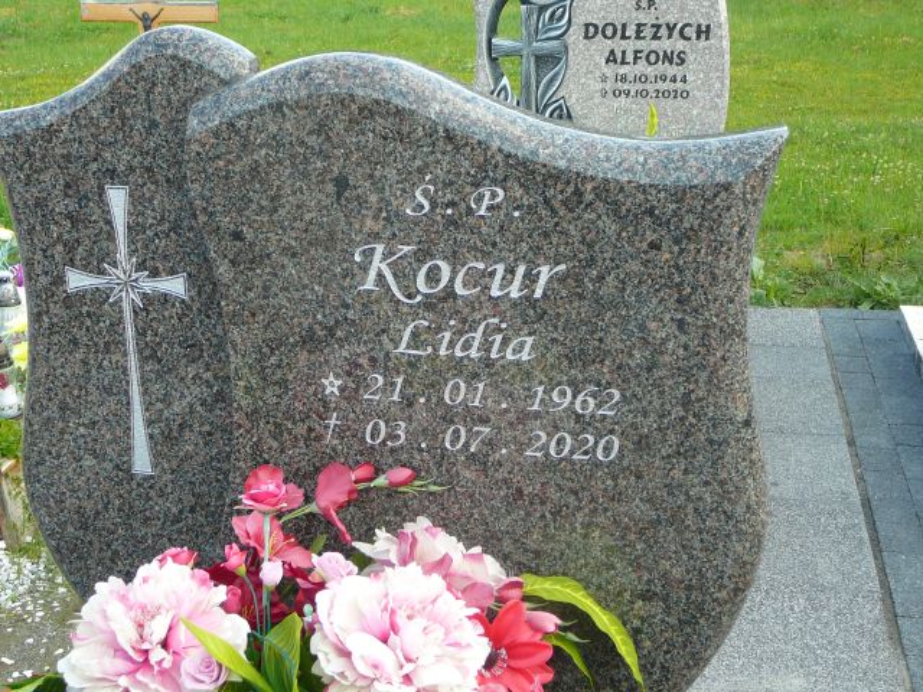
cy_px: 346
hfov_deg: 38.9
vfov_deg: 29.7
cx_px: 462
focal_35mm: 49
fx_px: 1307
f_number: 3.4
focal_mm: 7.3
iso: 80
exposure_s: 1/160
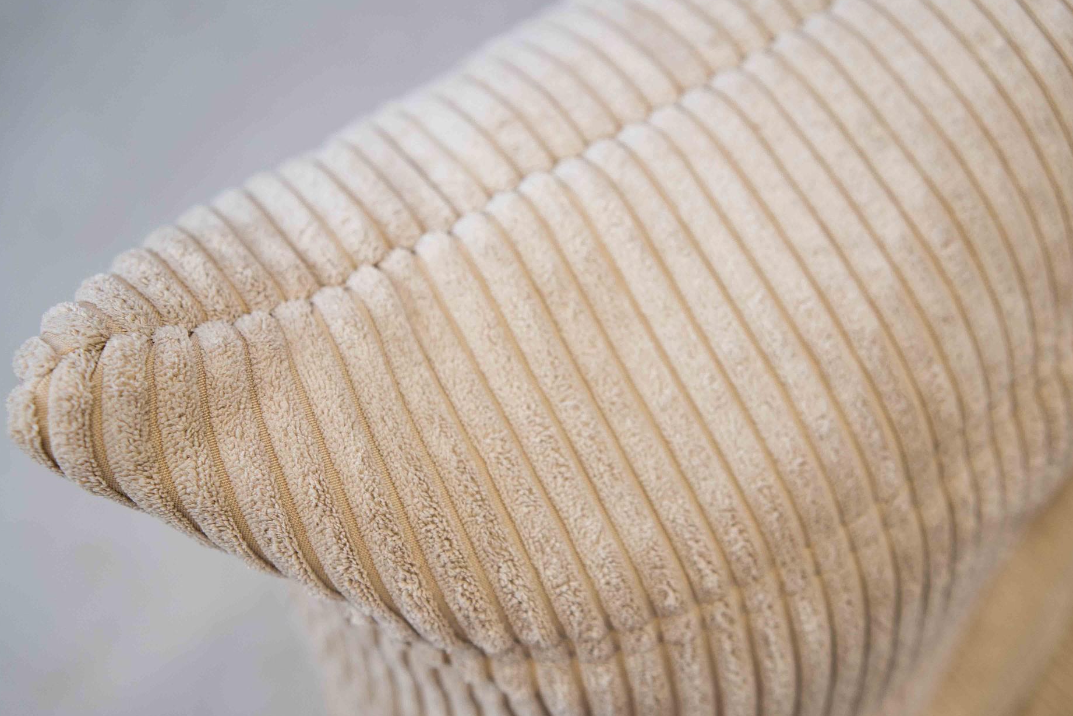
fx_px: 1133
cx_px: 555
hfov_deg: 50.7
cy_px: 361
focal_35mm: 38
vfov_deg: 35.1
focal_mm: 35
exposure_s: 1/100
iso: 500
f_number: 3.2
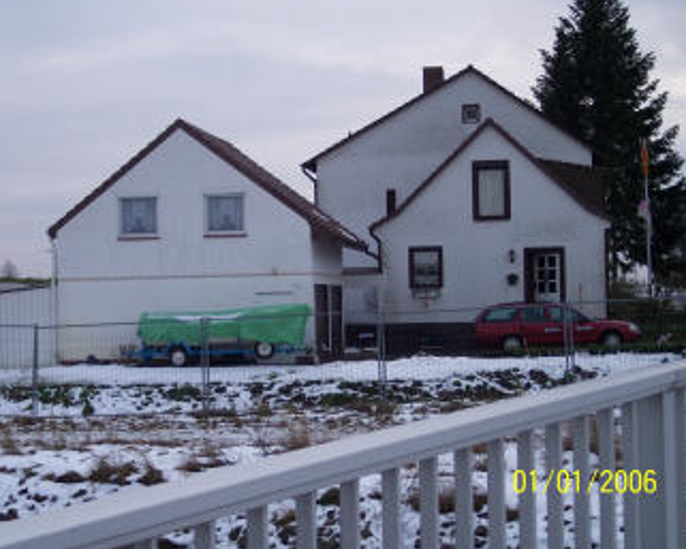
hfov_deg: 28.3
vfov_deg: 22.8
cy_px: 271
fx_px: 1361
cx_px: 321
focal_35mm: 67
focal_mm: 13.3
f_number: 3.4
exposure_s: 1/500
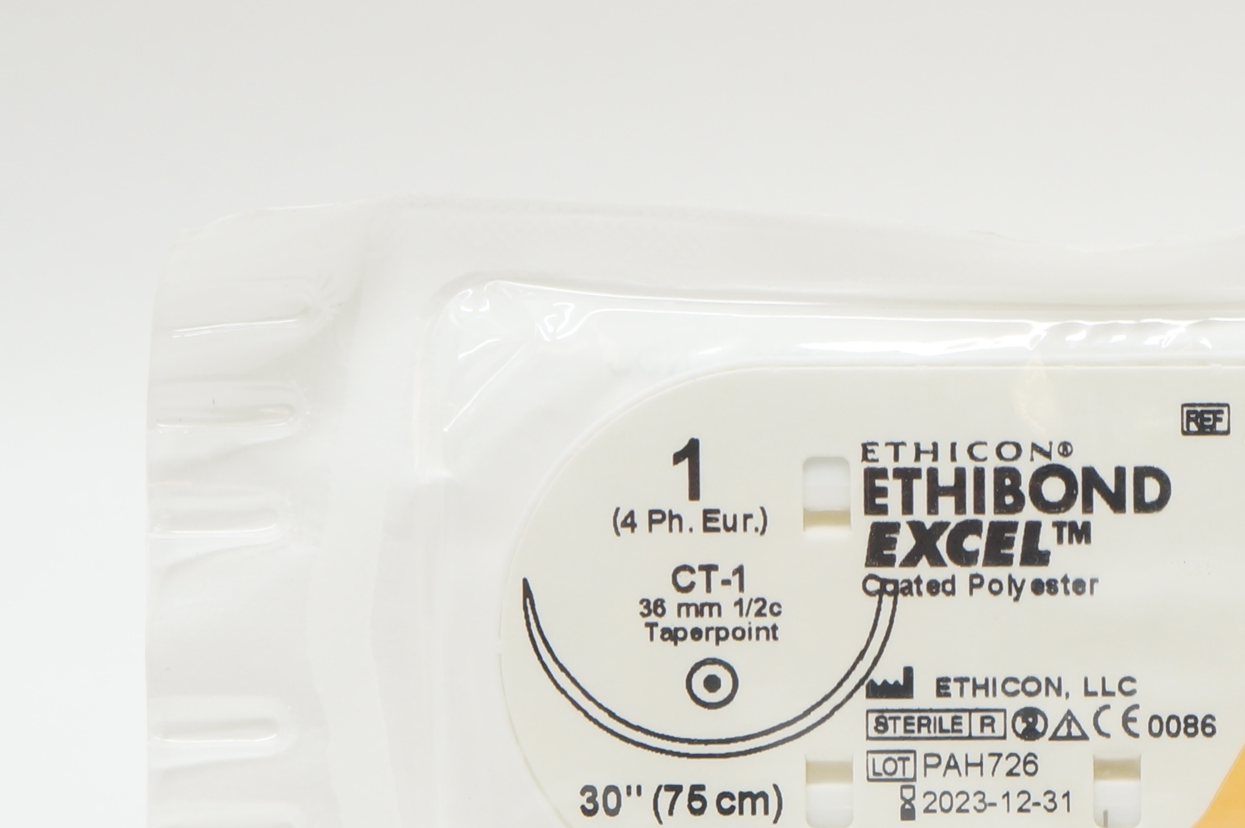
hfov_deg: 14.8
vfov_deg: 10.0
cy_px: 630
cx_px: 1178
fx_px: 4741
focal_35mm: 137
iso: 400
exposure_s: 1/40
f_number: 7.1
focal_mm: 37
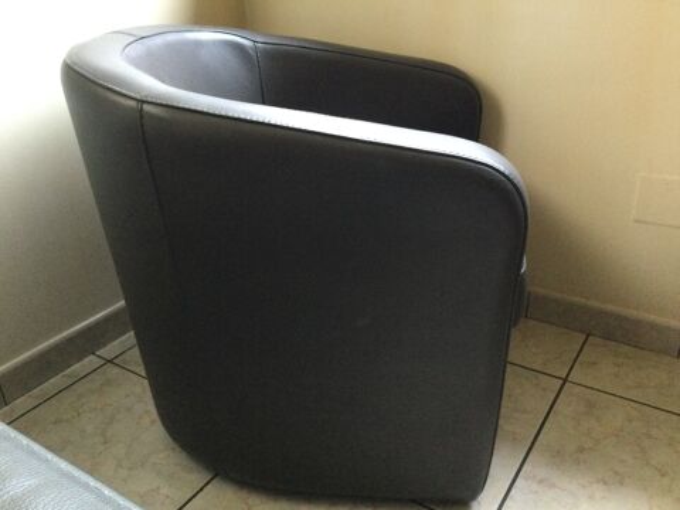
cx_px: 340
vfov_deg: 45.4
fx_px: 609
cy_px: 255
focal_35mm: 31
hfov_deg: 58.4
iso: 250
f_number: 2.4
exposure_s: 1/17
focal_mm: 3.3
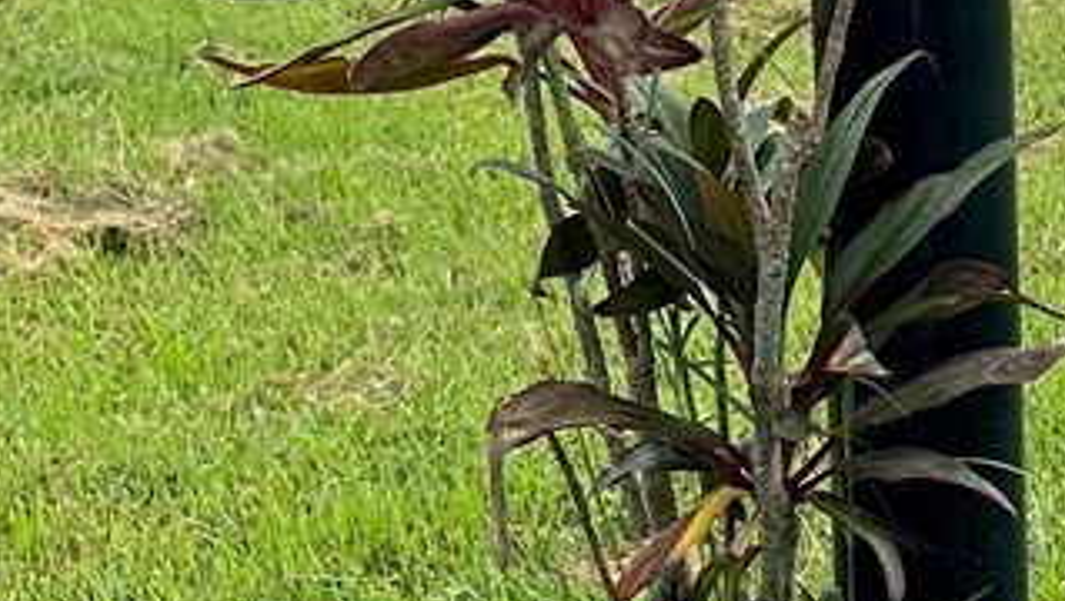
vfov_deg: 9.3
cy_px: 170
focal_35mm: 131
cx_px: 821
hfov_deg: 16.3
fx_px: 3702
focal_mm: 6.86
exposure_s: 1/558
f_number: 1.78
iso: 80
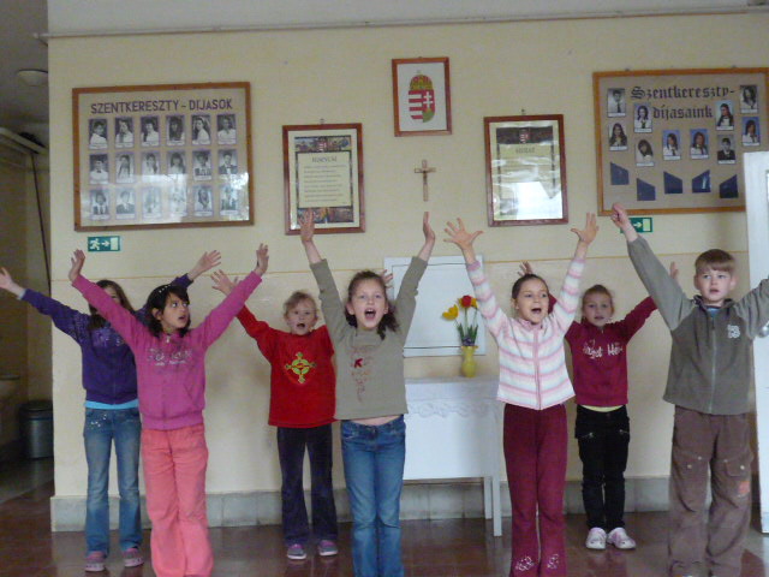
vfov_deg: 36.8
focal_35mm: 39
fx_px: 866
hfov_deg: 47.9
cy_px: 288
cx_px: 384
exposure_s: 1/30
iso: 800
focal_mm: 4.8
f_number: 2.8
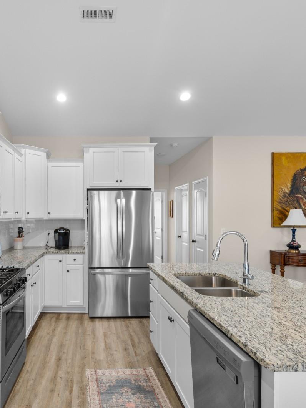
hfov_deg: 58.9
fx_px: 259
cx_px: 89
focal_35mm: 22
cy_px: 207
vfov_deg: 76.4
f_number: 4.5
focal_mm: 10
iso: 100
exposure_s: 1/15
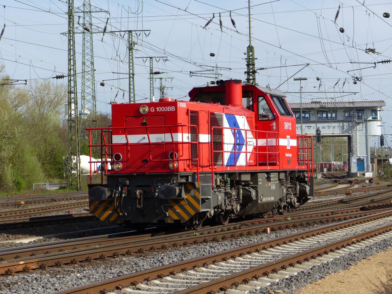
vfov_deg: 13.6
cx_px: 196
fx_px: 1234
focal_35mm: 109
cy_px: 147
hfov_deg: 18.0
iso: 100
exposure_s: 1/1000
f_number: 4
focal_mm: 19.6
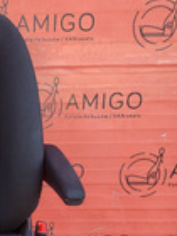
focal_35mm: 67
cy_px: 194
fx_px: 457
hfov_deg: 20.3
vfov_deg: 28.3
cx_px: -44
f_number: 1.8
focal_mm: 5.4
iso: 50
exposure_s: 1/100
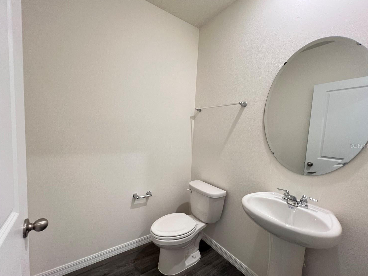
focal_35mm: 14
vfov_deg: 85.6
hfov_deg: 102.0
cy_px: 146
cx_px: 176
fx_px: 149
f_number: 1.8
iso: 200
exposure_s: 1/60
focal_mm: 1.57
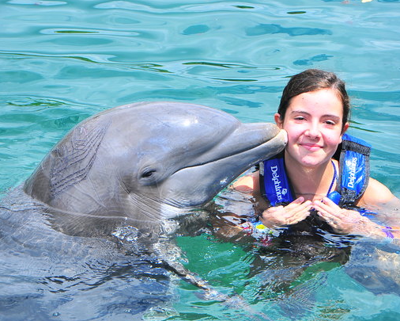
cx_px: 239
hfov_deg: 12.0
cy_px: 158
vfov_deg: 9.7
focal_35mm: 160
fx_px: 1895
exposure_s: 1/250
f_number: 10
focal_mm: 90
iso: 250
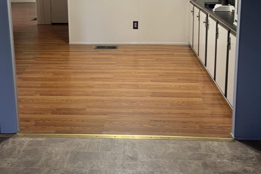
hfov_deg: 46.4
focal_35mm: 42
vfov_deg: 30.4
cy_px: 15
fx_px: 304
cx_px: 121
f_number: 1.6
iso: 100
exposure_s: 1/60
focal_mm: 5.1
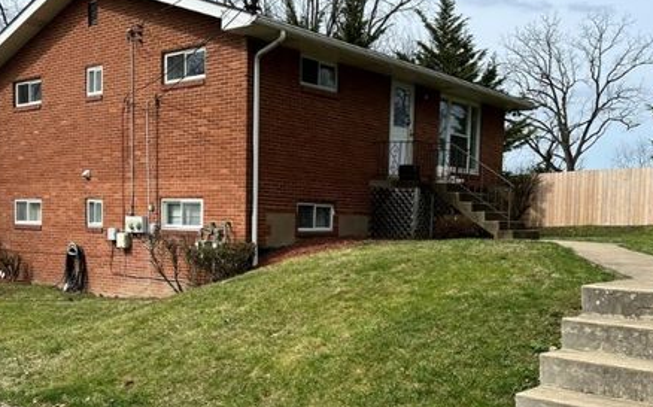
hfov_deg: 47.2
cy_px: 284
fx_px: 747
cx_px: 307
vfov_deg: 30.2
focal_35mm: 42
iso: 50
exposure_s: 1/3571
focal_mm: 5.7
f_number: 1.5
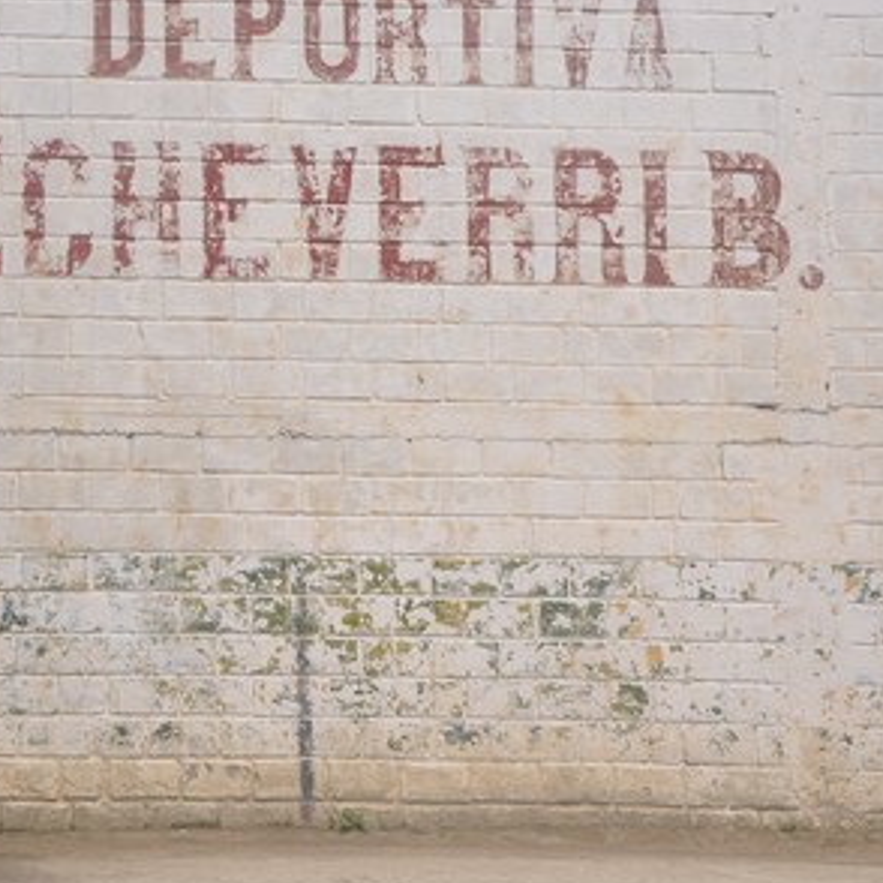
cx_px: -129
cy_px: 231
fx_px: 2713
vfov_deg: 18.4
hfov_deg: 17.7
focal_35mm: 94
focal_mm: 32
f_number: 6.3
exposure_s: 1/250
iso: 100
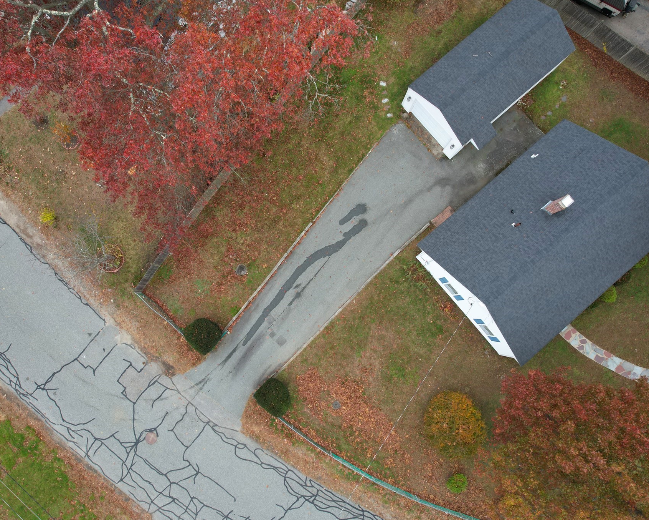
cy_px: 262
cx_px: 306
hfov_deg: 68.0
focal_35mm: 25
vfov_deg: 56.8
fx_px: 480
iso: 100
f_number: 2.8
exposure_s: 1/250
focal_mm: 8.38
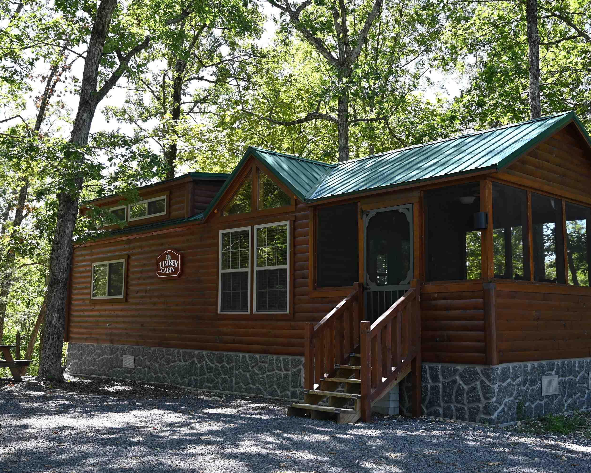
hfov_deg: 48.4
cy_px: 239
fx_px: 657
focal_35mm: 38
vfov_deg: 39.6
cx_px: 317
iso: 200
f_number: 4
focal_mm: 32.5
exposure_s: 1/250
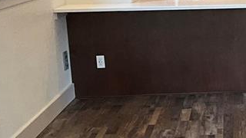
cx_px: 259
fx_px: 659
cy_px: 77
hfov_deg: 20.3
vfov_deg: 12.0
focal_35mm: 101
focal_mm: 3
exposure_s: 1/60
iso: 40
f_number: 1.8
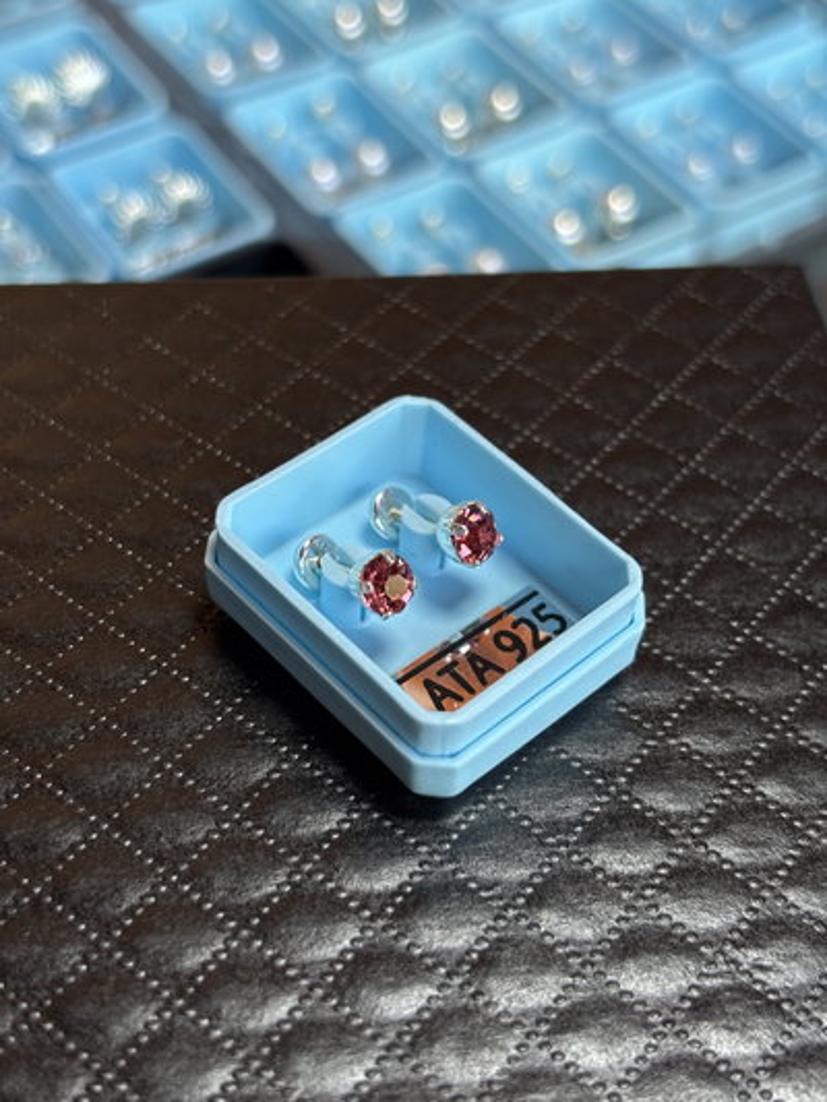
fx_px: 1656
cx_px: 414
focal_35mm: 52
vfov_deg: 36.8
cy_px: 551
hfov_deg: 28.0
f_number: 1.6
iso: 50
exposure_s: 1/68
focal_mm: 5.96
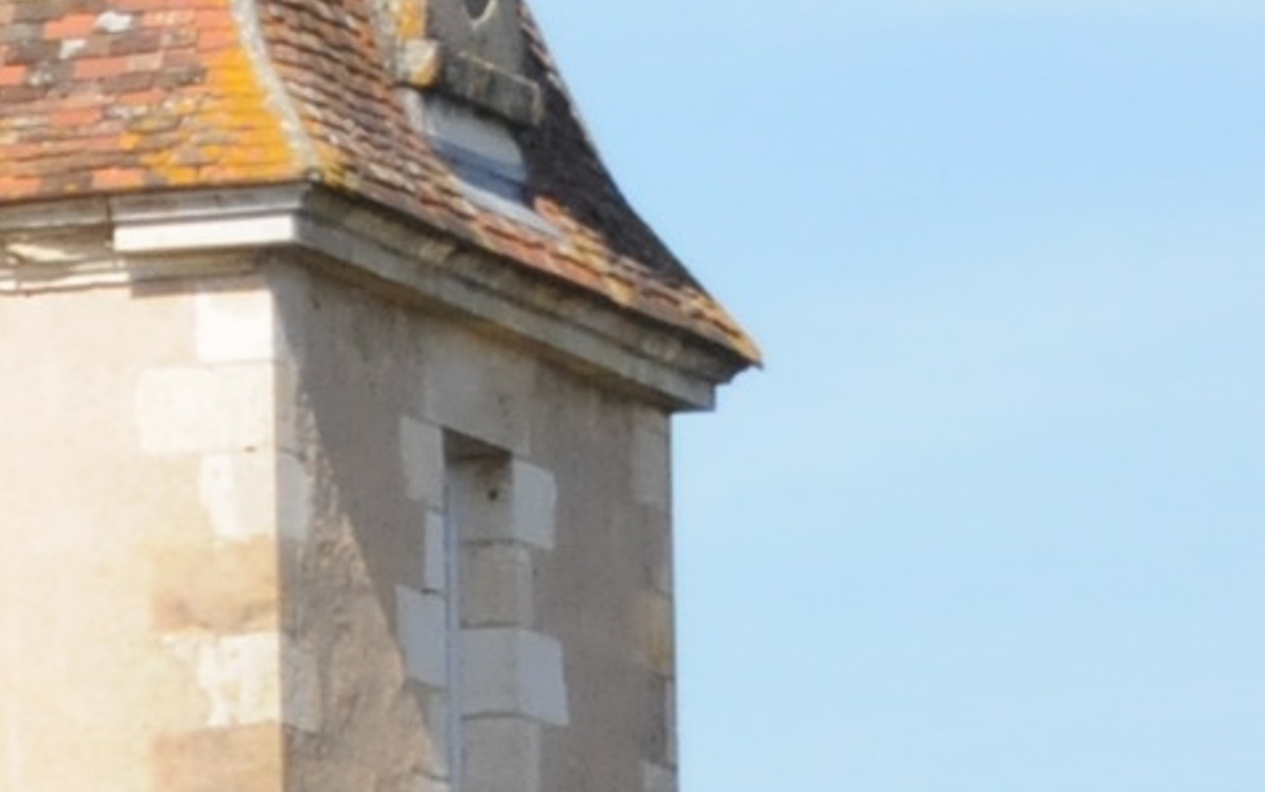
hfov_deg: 3.3
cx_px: -2418
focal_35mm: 619
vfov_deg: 2.1
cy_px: 1300
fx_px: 21350
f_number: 5.6
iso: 800
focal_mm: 60
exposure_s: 1/4000
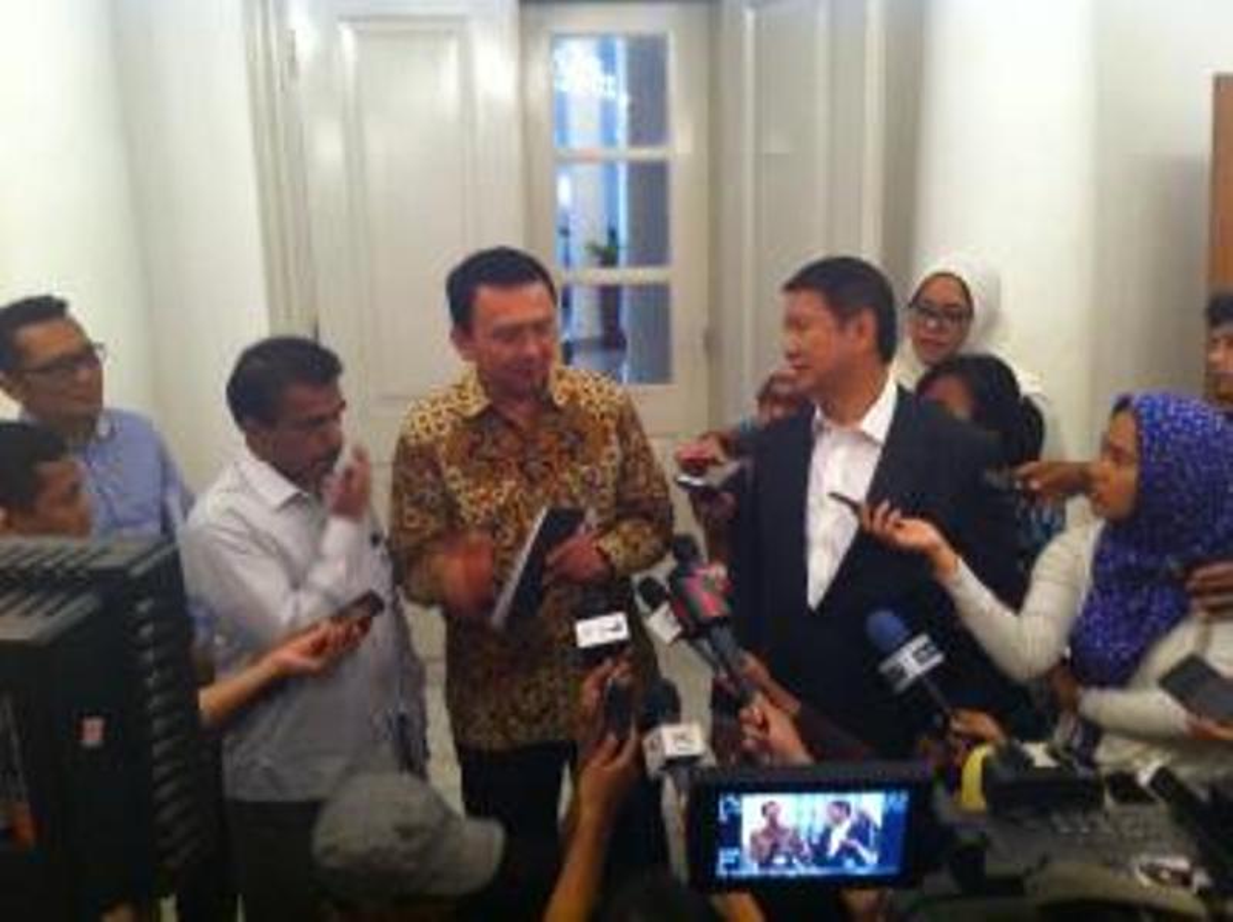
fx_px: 1245
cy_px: 461
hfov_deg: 52.7
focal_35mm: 35
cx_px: 616
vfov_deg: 40.6
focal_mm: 3.85
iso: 320
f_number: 2.8
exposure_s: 1/17
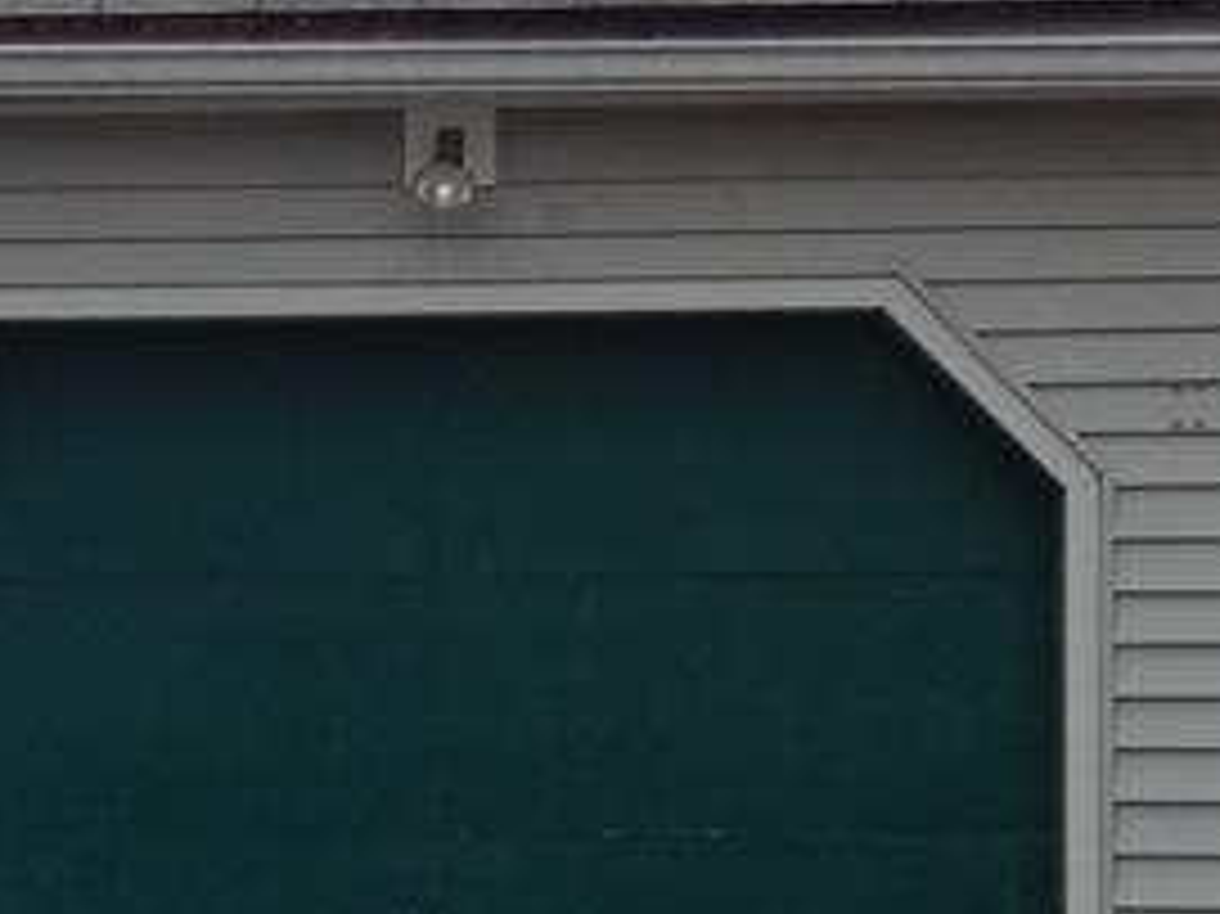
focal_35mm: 208
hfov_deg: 9.4
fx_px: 7327
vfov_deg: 7.1
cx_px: -81
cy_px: 716
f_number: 3.8
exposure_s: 1/500
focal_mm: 9.7
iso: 125
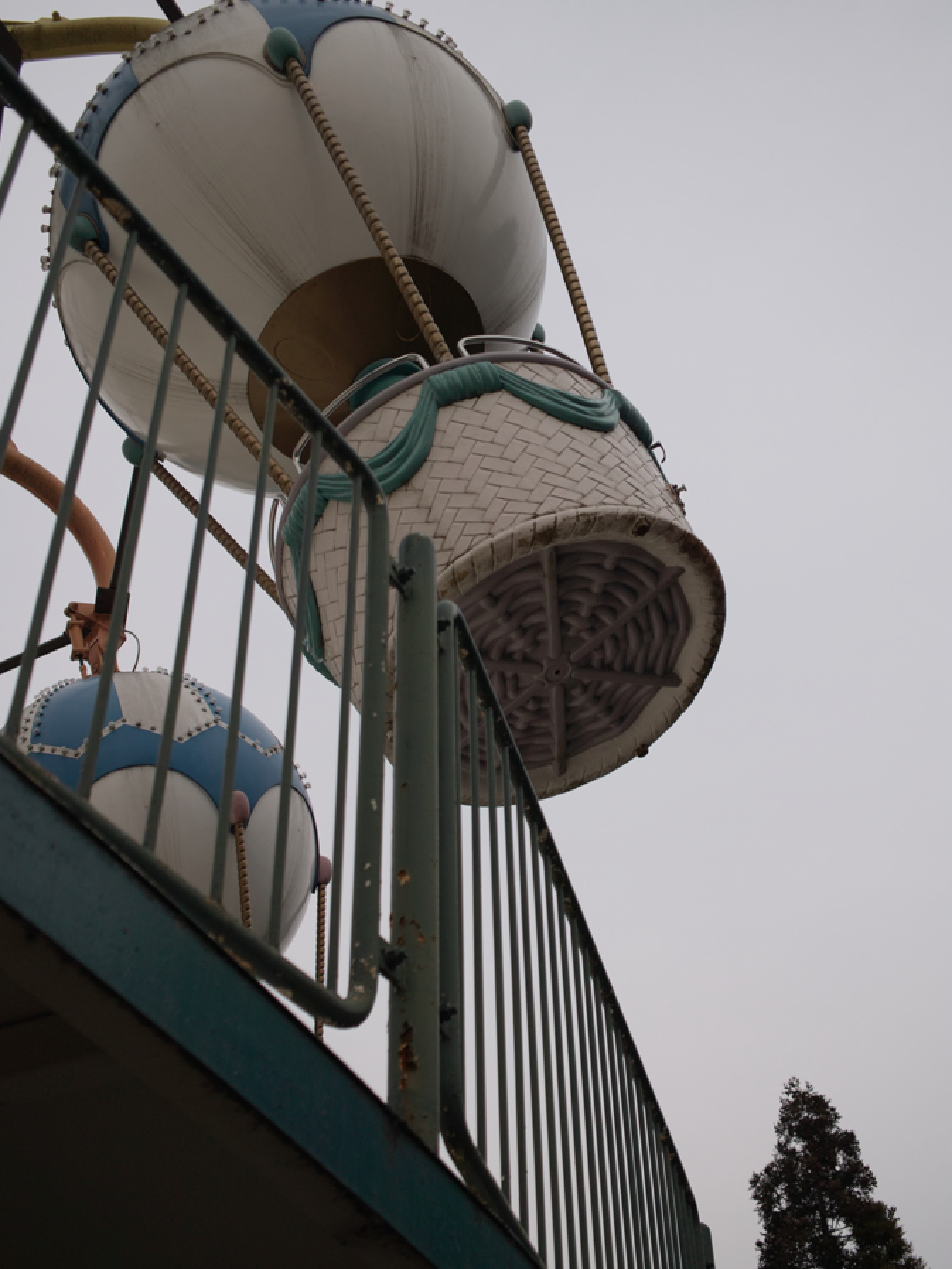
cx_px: 477
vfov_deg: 42.0
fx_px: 1650
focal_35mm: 45
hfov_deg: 32.2
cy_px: 699
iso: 100
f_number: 2.8
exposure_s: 1/1000
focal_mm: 24.2
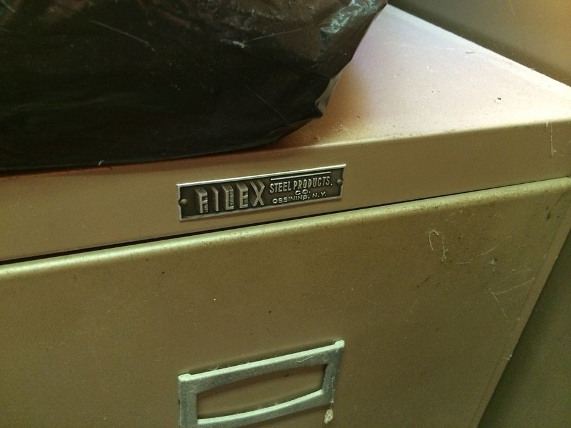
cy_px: 214
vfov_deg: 46.8
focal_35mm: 30
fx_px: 495
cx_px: 286
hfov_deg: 60.0
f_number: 2.2
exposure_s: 1/24
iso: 320
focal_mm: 4.12
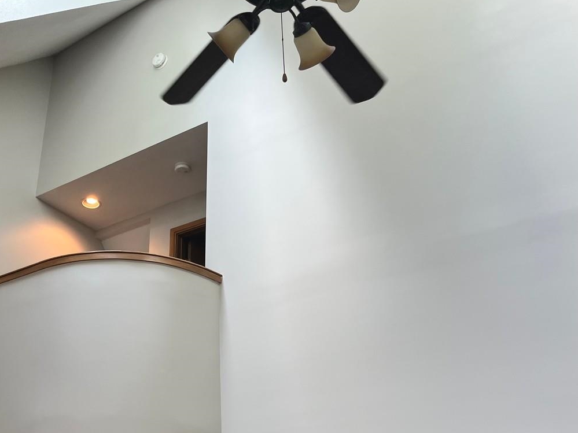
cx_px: 113
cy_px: 279
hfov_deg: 42.7
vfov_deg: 34.1
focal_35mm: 42
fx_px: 701
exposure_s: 1/120
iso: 100
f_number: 1.6
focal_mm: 5.1
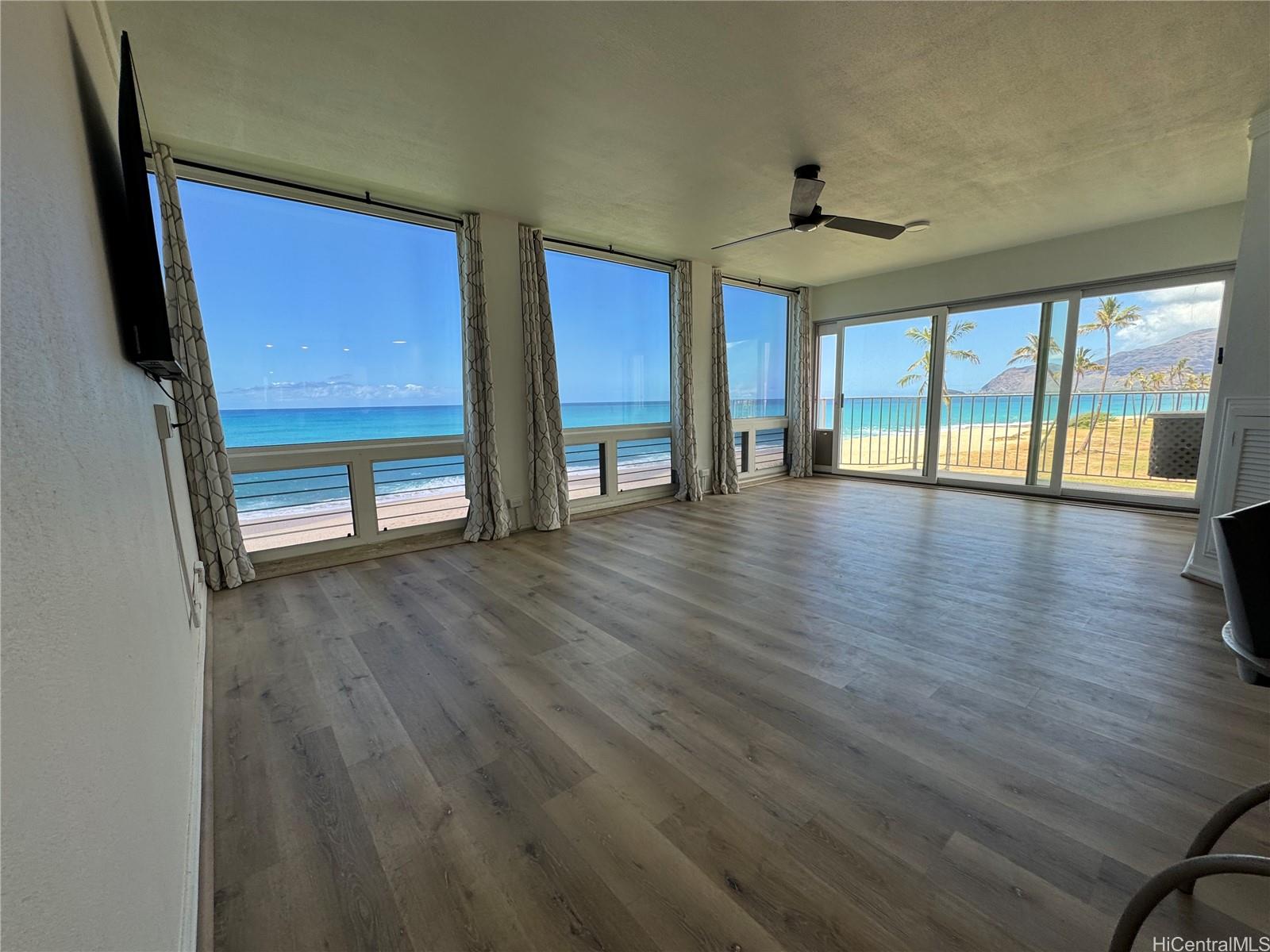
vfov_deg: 85.7
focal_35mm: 14
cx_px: 635
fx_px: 514
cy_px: 476
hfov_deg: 102.1
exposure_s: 1/304
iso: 40
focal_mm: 2.22
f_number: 2.2
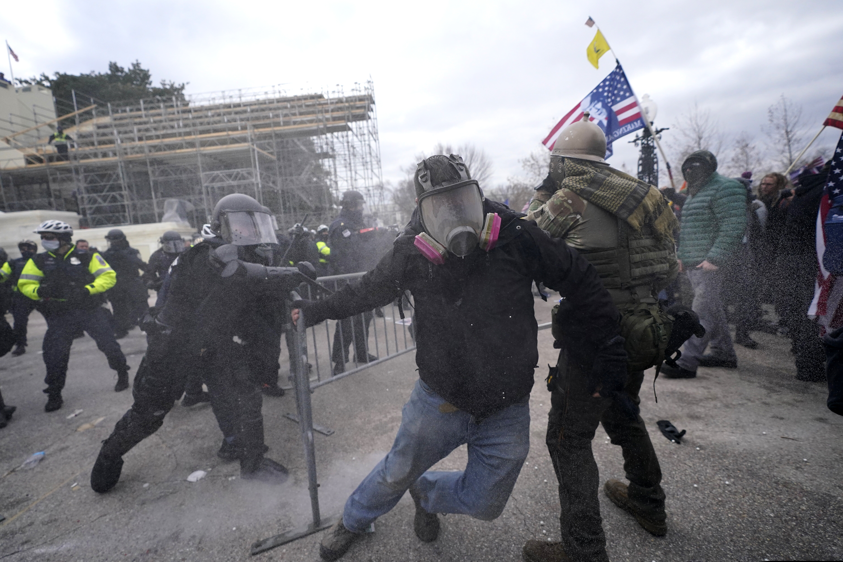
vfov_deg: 73.7
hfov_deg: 96.7
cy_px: 281
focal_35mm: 16
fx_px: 375
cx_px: 422
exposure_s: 1/10000
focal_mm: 16
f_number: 2.8
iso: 1600
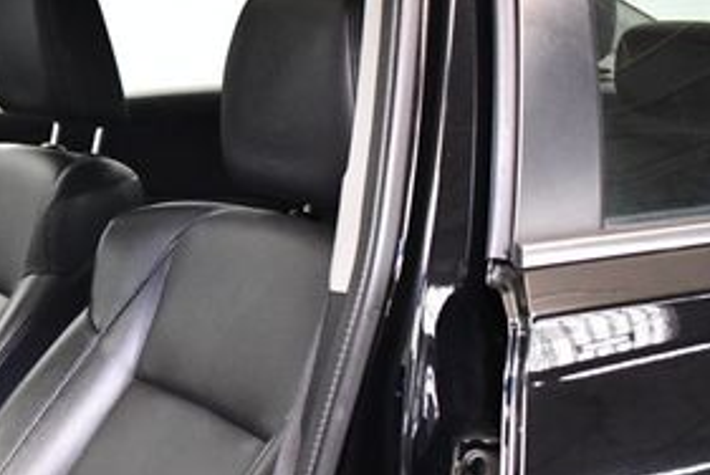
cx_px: -91
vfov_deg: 16.4
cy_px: 475
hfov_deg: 23.1
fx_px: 1619
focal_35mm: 82
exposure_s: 1/125
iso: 3200
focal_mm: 18
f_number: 3.5
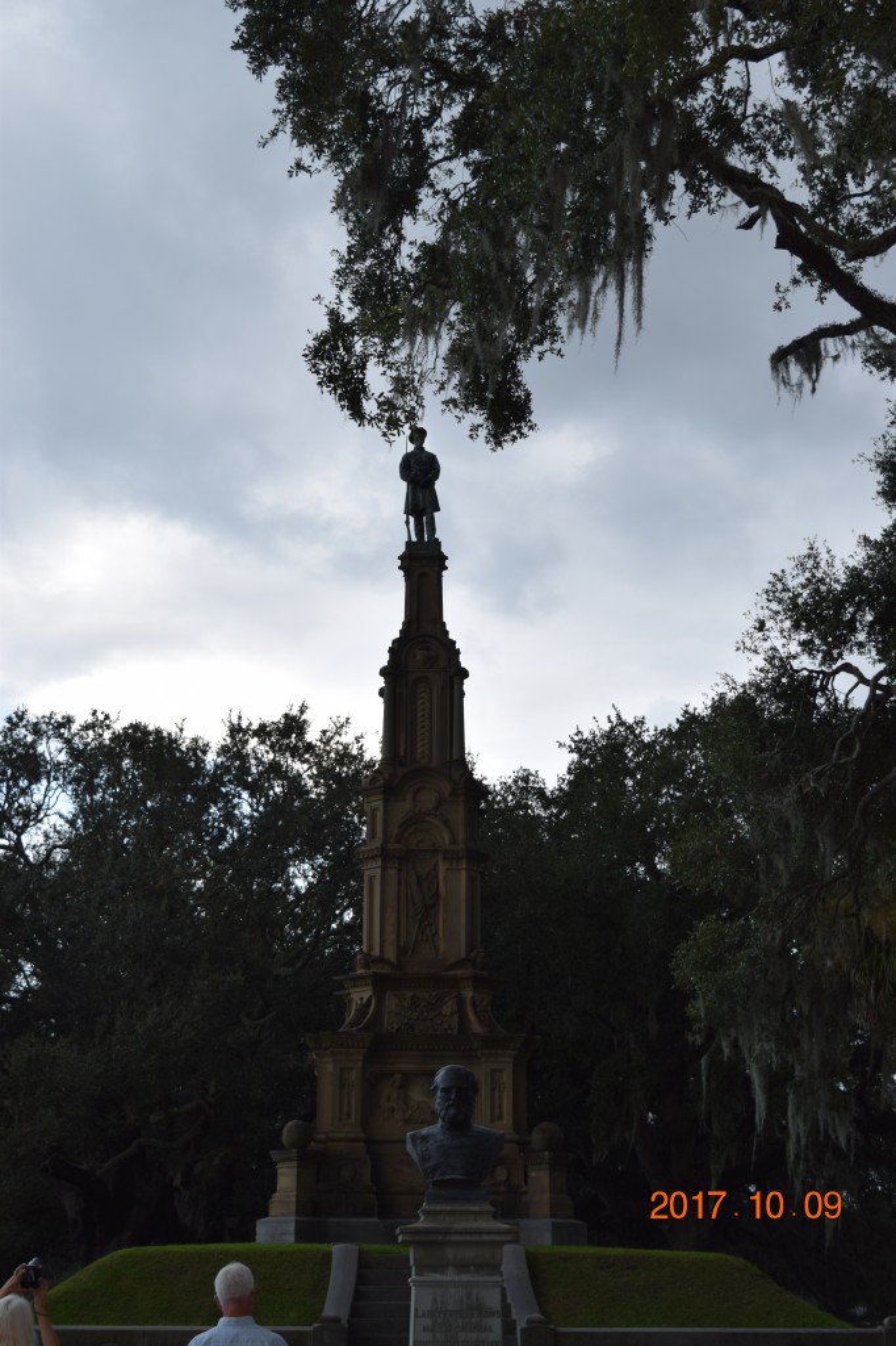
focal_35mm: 54
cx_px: 448
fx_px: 2017
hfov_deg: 25.0
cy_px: 673
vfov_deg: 36.9
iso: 100
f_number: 6.3
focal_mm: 36
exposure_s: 1/160
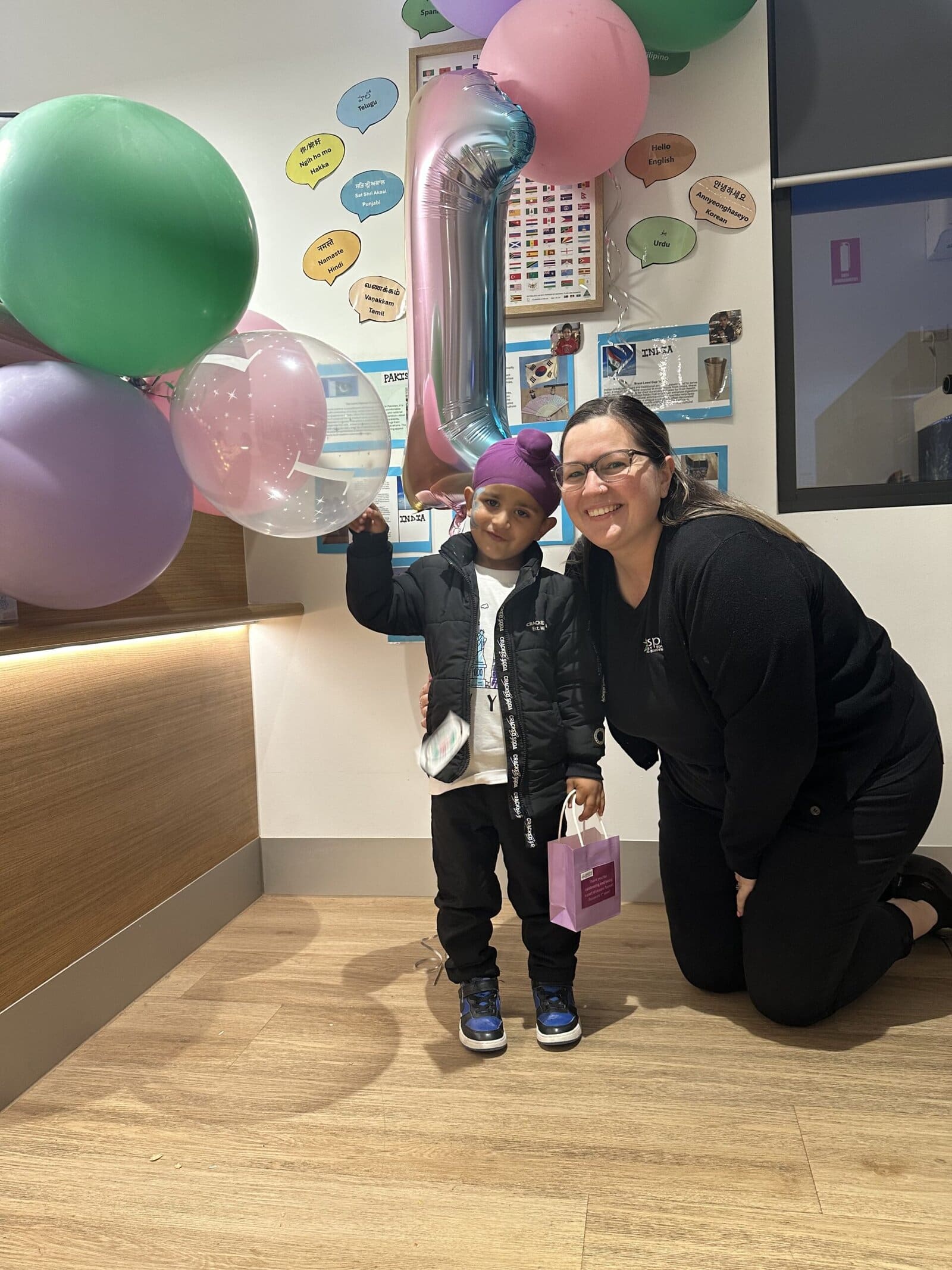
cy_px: 635
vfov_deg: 71.6
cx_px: 476
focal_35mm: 24
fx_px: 880
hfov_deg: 56.8
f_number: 1.78
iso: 200
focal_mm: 6.86
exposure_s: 1/50
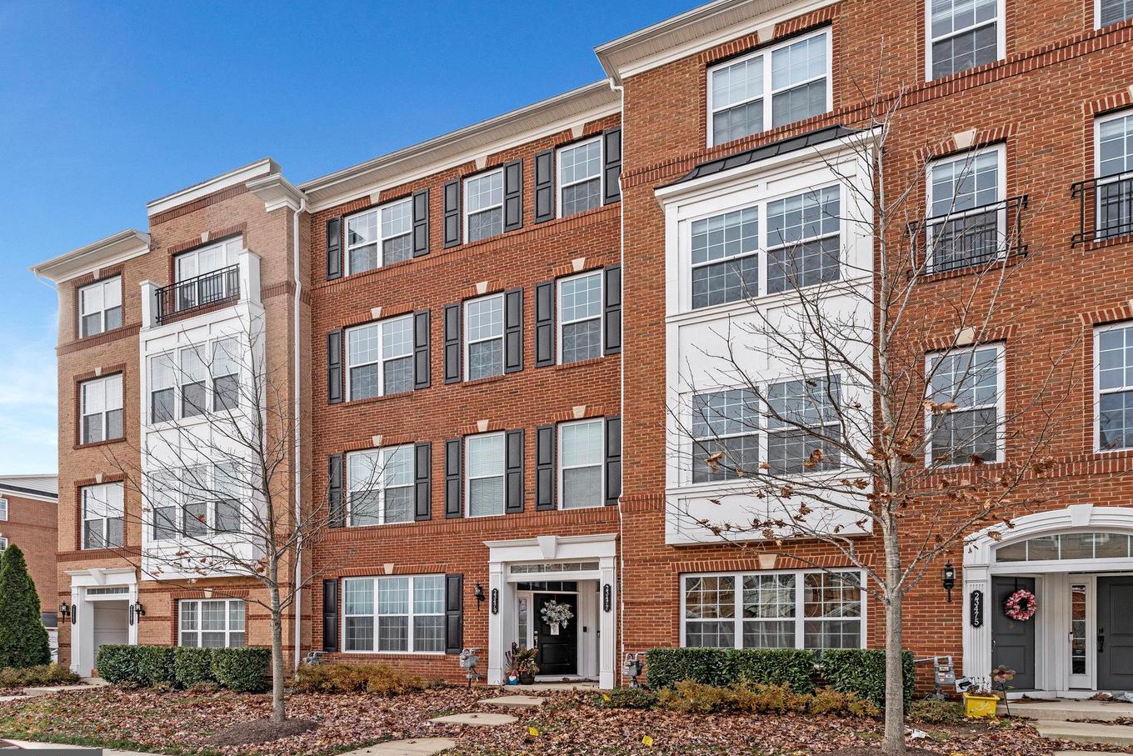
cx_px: 572
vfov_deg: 65.0
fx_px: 593
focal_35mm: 19
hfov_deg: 87.4
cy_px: 392
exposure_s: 1/80
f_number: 8
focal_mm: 17.8
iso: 100
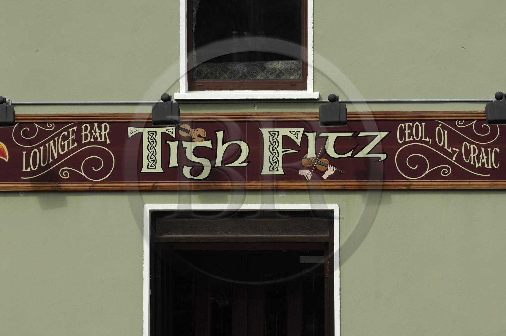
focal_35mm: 210
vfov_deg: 6.5
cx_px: 253
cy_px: 168
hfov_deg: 9.8
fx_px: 2947
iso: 100
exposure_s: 1/400
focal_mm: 140
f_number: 6
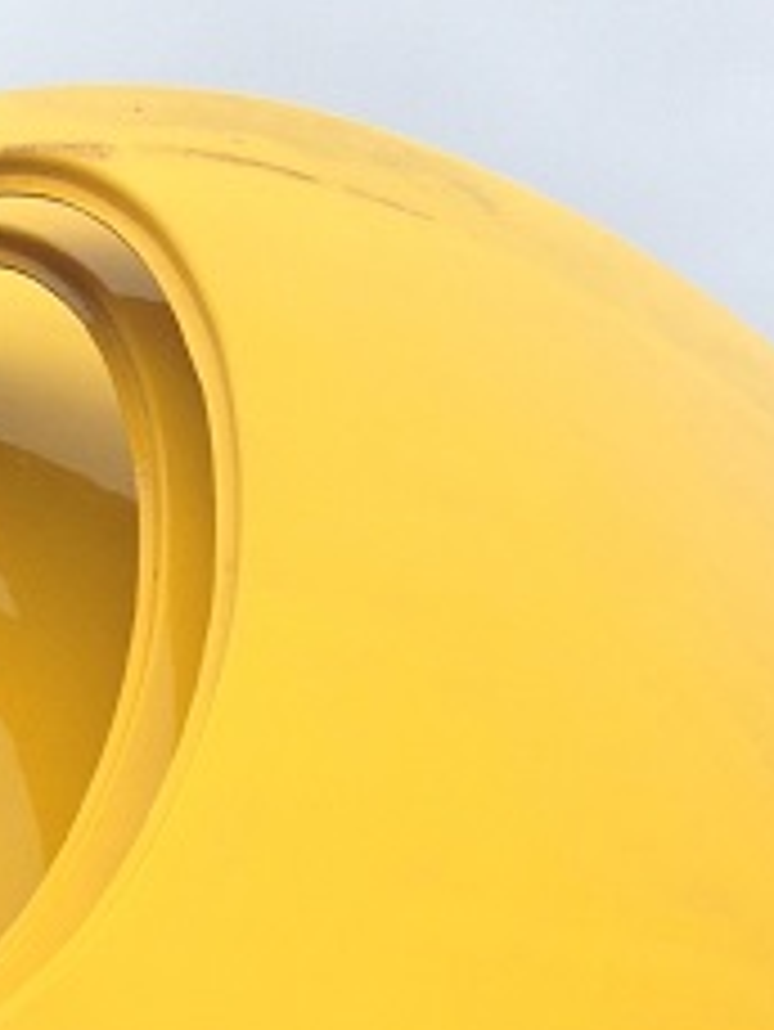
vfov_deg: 17.9
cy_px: 1372
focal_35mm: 102
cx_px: 198
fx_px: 3038
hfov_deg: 14.5
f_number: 2.4
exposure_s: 1/418
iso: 50
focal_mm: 4.28
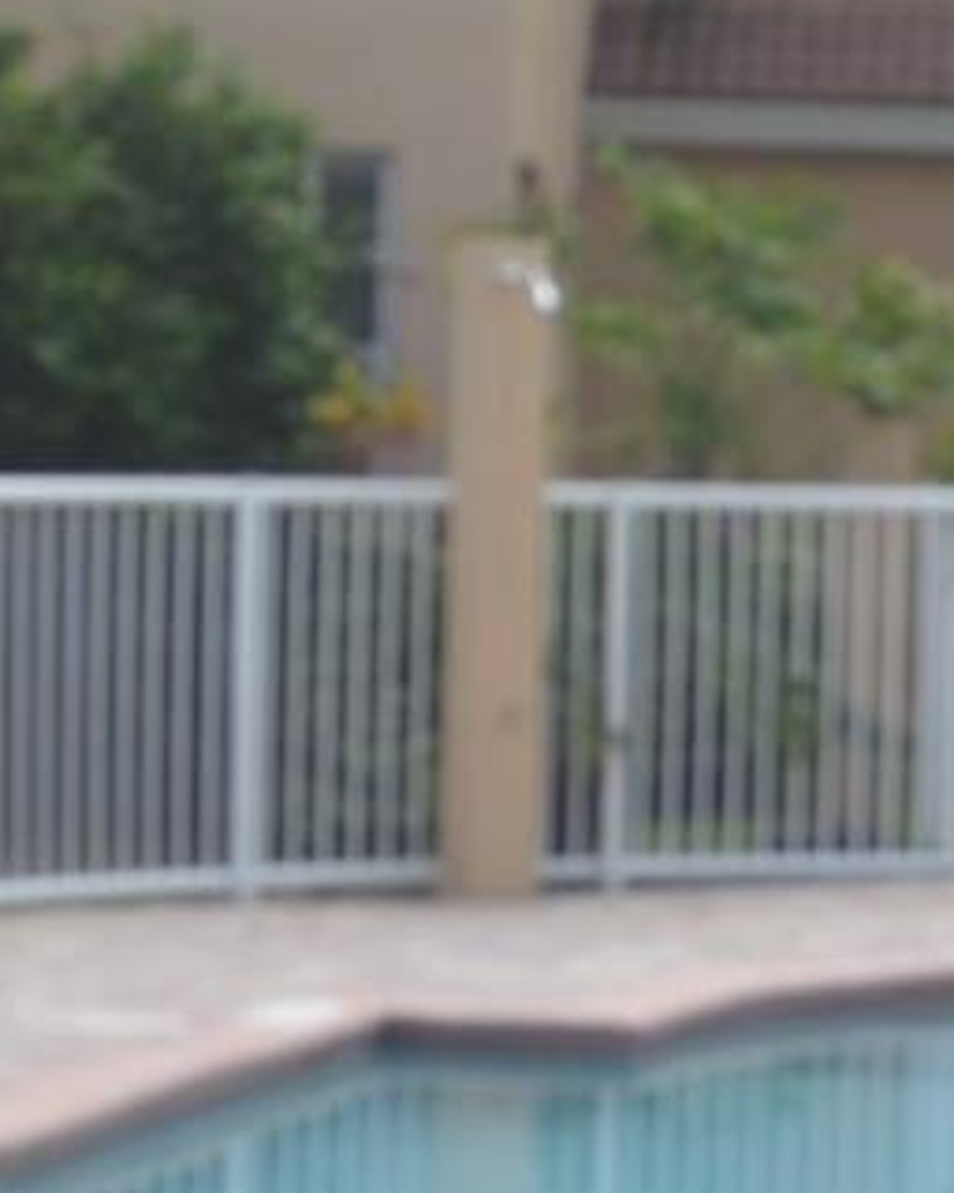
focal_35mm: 169
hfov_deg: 8.9
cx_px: 1416
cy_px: 934
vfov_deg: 11.4
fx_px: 5965
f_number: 5.6
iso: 100
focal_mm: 24
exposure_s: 1/125
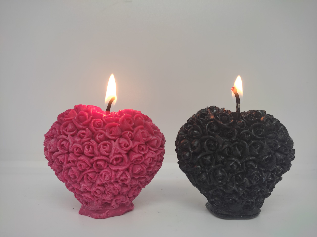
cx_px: 158
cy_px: 118
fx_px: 238
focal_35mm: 26
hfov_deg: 67.3
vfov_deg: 53.1
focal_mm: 4.74
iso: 101
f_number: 1.79
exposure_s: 1/33
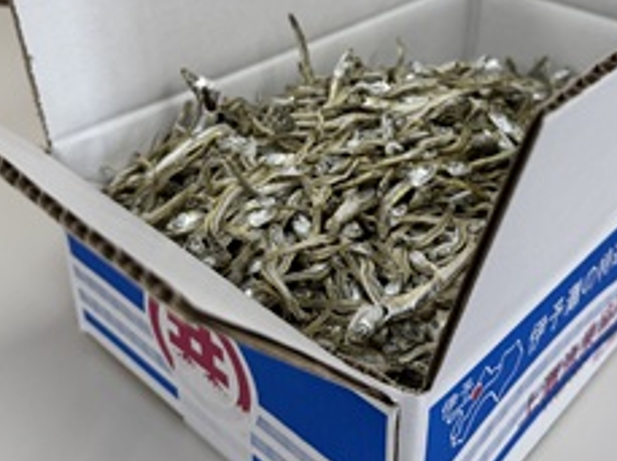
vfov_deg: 33.5
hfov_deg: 44.6
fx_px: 747
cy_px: 113
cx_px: 375
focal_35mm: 42
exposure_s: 1/121
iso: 100
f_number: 1.78
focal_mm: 6.76
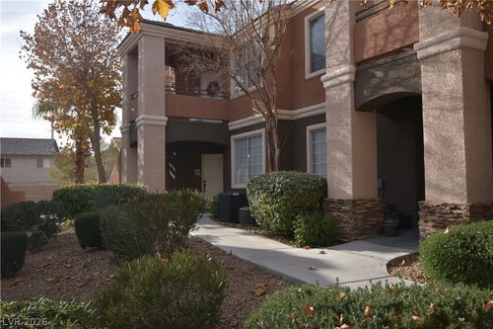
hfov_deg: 61.9
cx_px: 246
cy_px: 164
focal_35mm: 30
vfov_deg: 43.6
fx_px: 411
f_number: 5.6
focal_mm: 20
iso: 200
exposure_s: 1/640
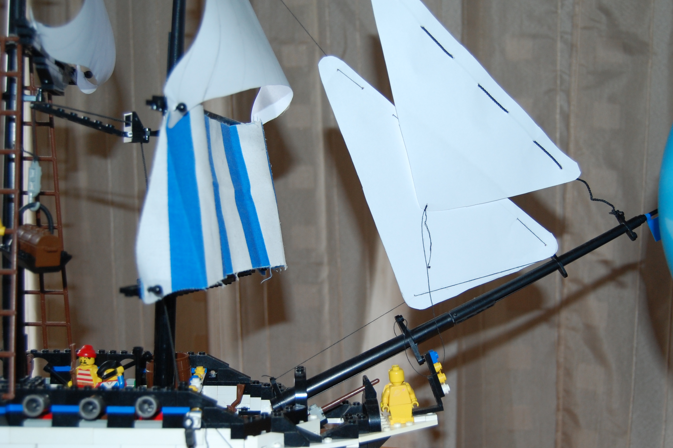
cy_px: 253
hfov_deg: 43.6
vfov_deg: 29.8
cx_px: 363
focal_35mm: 45
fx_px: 840
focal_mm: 26
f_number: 4
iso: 400
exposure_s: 1/60
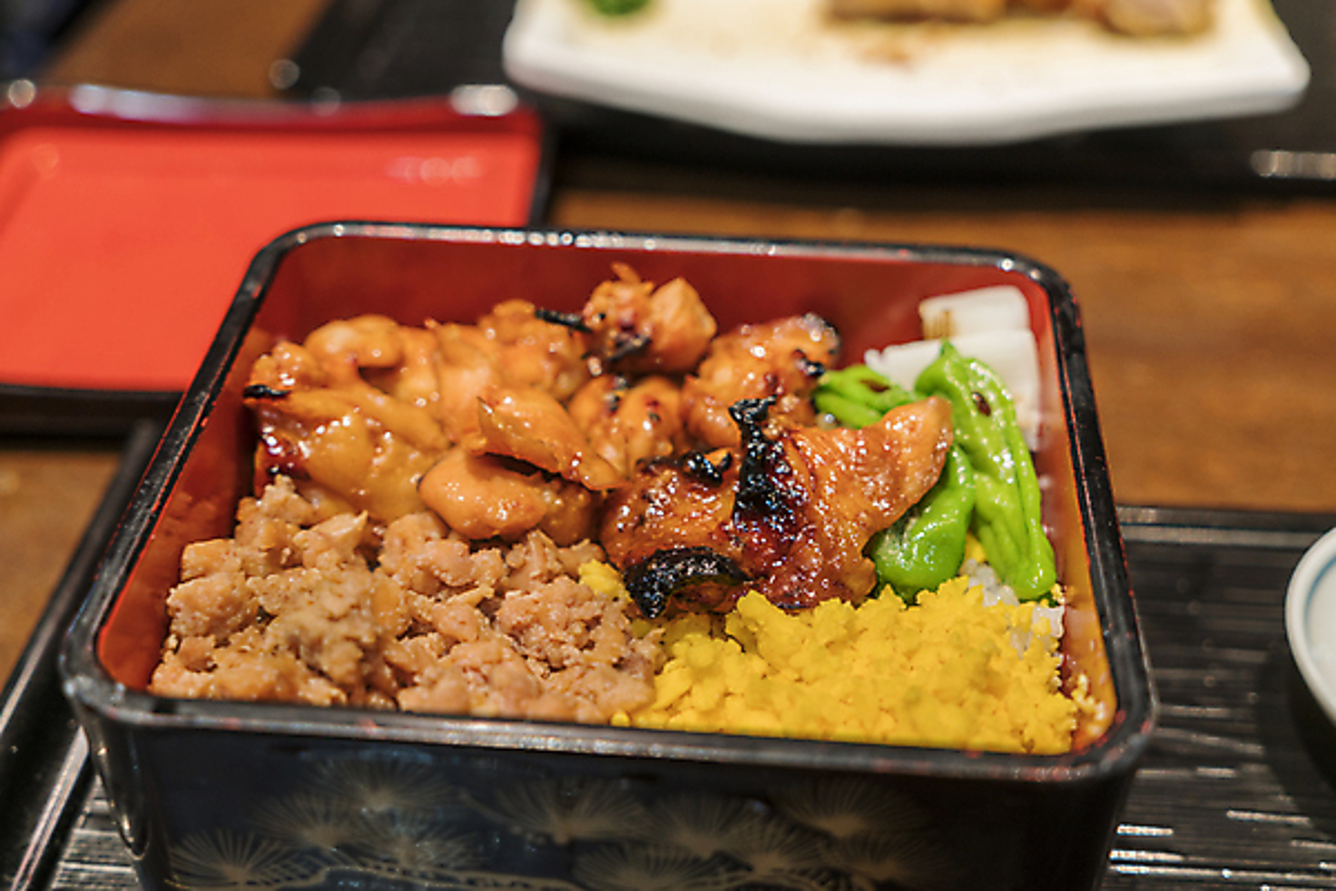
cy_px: 446
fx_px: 1670
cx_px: 668
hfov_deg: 43.6
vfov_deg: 29.9
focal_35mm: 45
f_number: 4
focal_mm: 45
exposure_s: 1/5
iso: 400
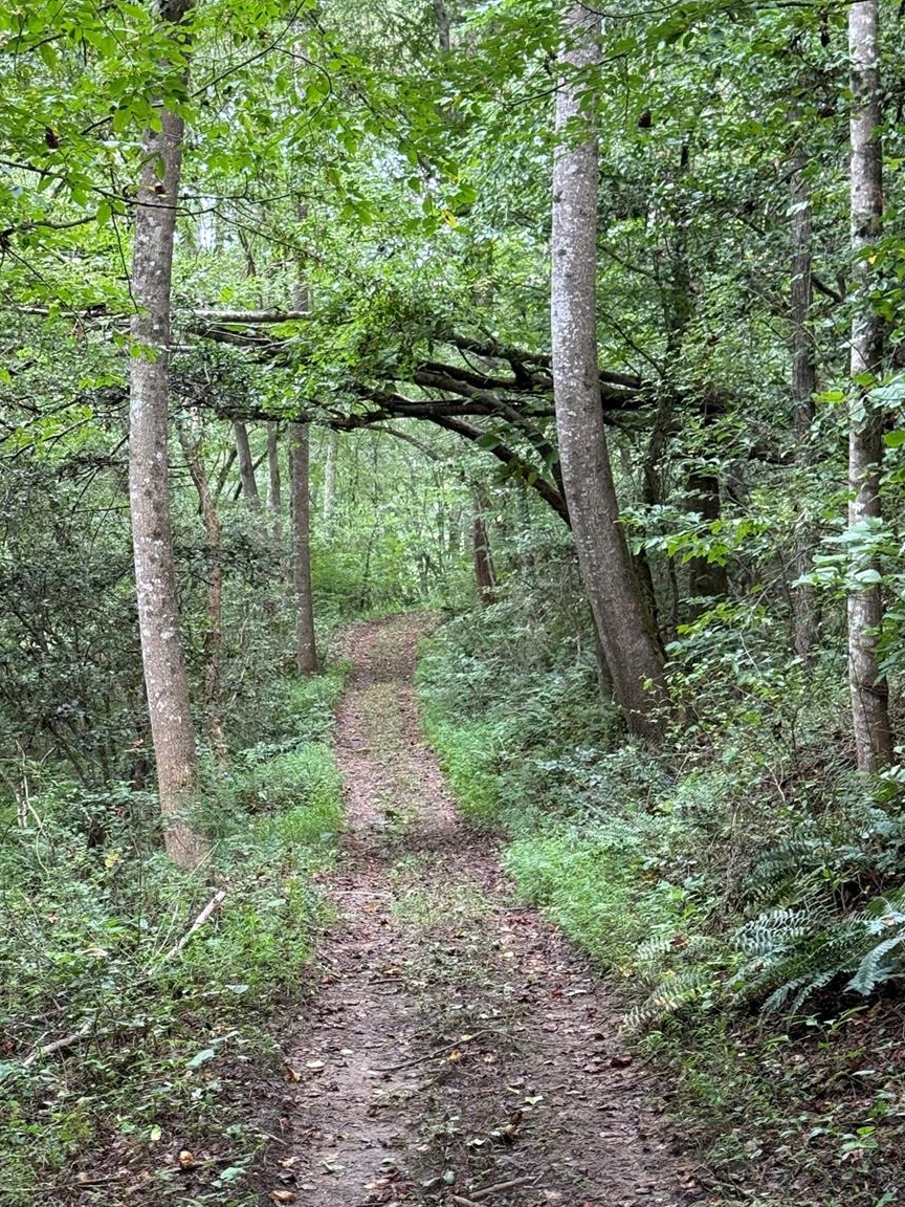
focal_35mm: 64
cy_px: 785
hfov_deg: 22.9
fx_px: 2231
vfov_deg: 30.1
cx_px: 346
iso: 100
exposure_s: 1/60
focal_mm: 6.76
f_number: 1.78
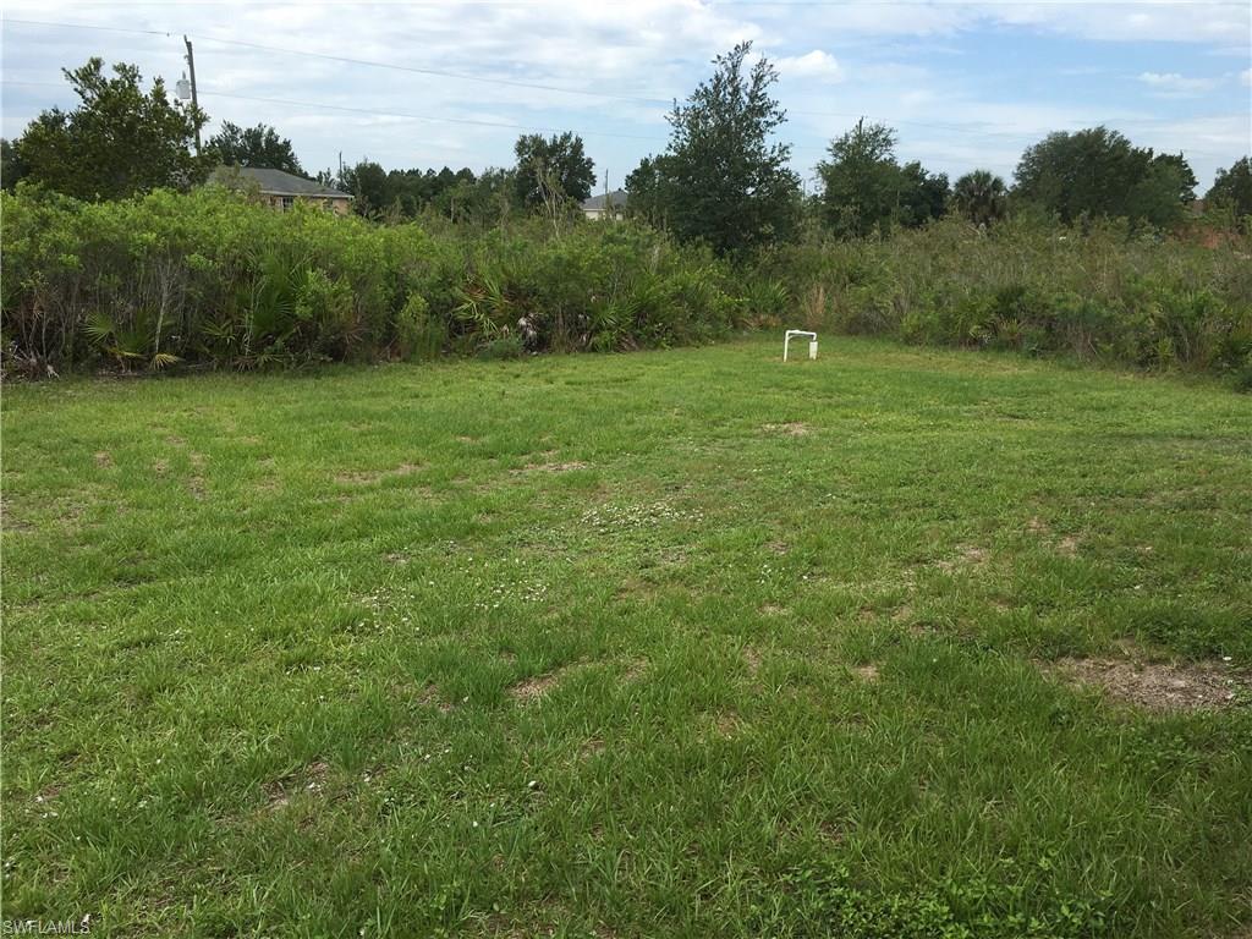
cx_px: 626
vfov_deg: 48.2
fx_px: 1049
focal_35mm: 29
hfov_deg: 61.7
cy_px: 470
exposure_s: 1/1183
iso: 25
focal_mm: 4.15
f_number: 2.2
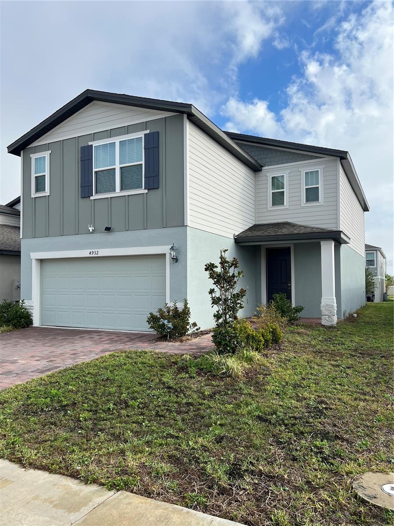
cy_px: 263
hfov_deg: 53.1
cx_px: 197
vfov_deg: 67.3
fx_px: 395
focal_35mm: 26
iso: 50
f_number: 1.5
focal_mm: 5.7
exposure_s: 1/3704
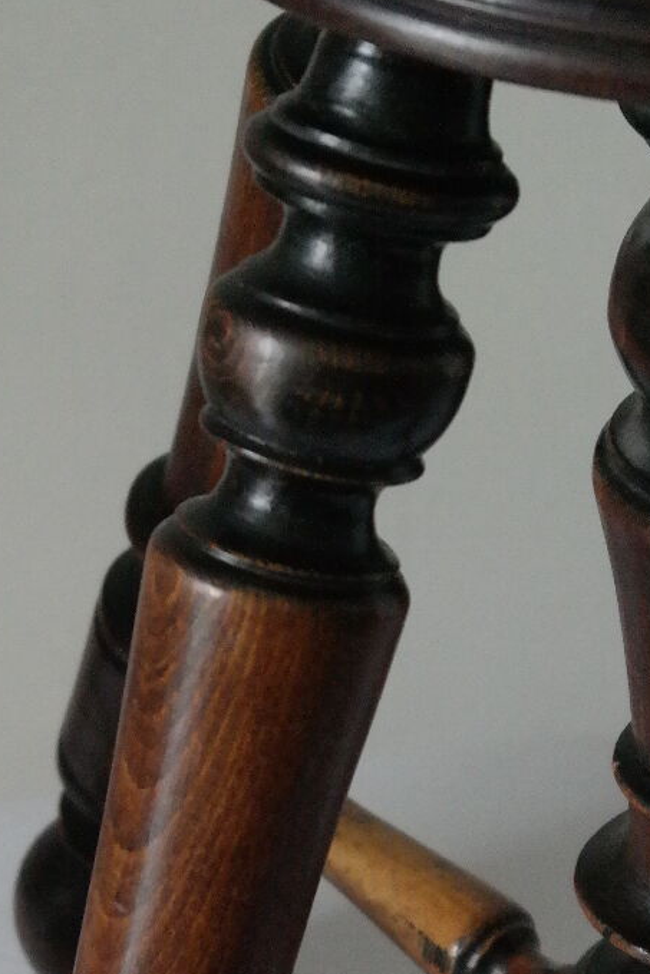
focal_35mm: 196
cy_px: 869
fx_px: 5305
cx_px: 141
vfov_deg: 10.4
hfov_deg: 7.0
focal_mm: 50
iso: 3200
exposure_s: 1/80
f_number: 5.6
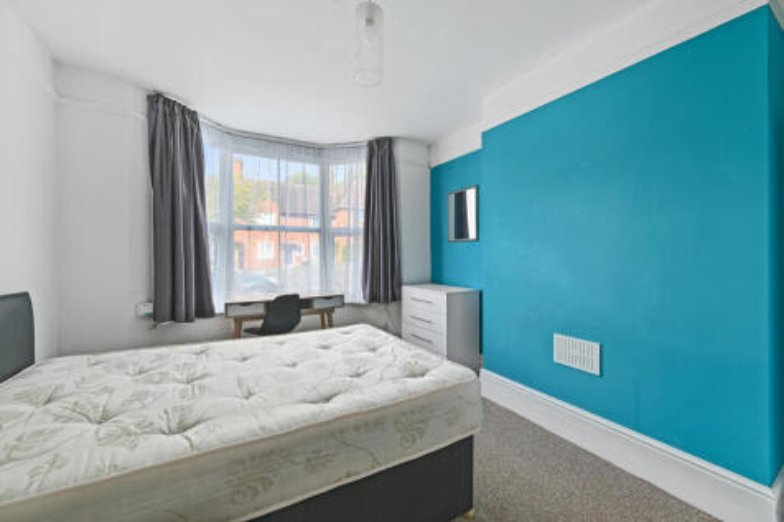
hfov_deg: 104.3
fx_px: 305
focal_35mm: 14
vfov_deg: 81.2
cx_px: 392
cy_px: 261
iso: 200
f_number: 7.1
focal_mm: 14
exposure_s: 1/5
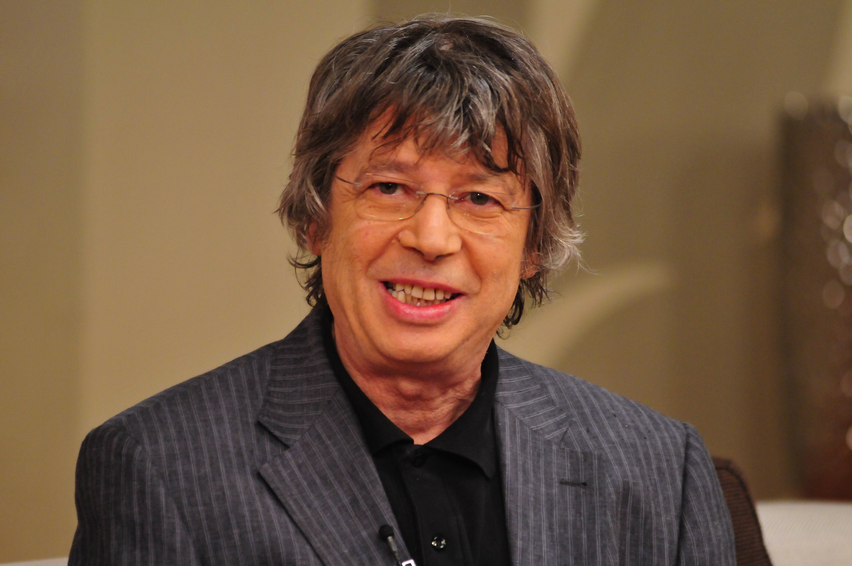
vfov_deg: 4.6
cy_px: 283
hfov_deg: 6.9
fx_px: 7091
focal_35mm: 300
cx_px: 426
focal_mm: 200
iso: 1600
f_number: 2.8
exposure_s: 1/125
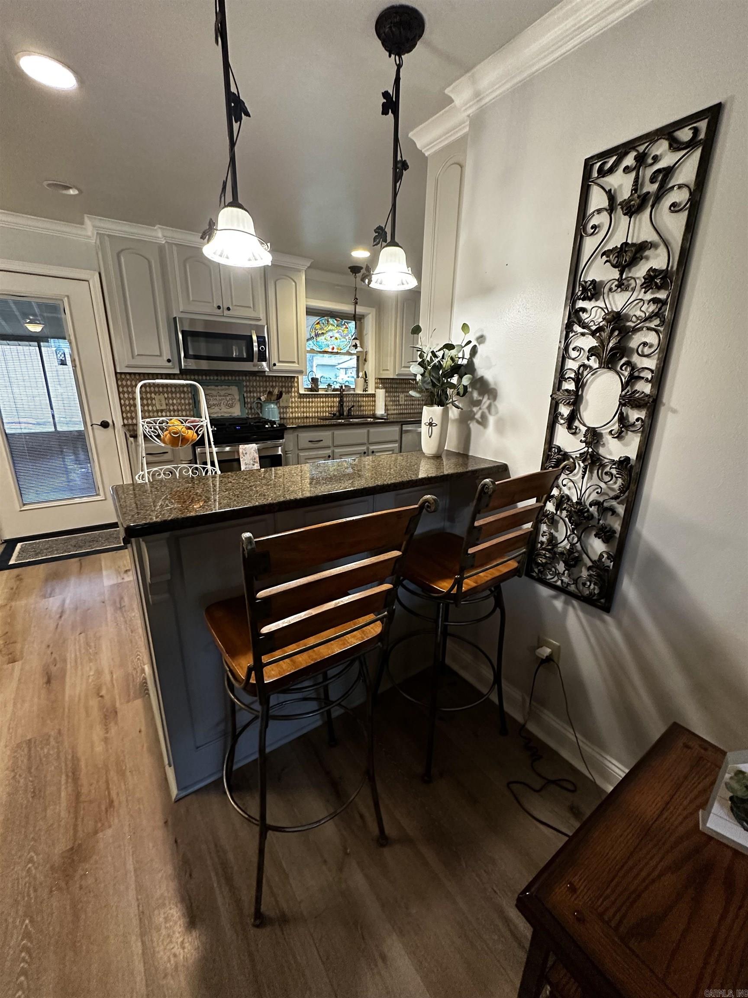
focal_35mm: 14
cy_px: 499
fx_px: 403
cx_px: 374
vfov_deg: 102.1
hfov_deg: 85.7
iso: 500
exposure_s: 1/60
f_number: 2.2
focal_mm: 2.22
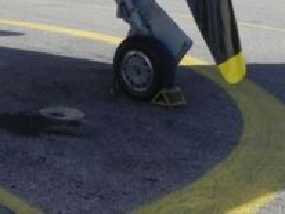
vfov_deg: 17.7
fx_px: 659
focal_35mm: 80
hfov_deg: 22.6
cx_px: -51
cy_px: -35
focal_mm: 5.9
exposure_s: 1/253
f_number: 6.3
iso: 160
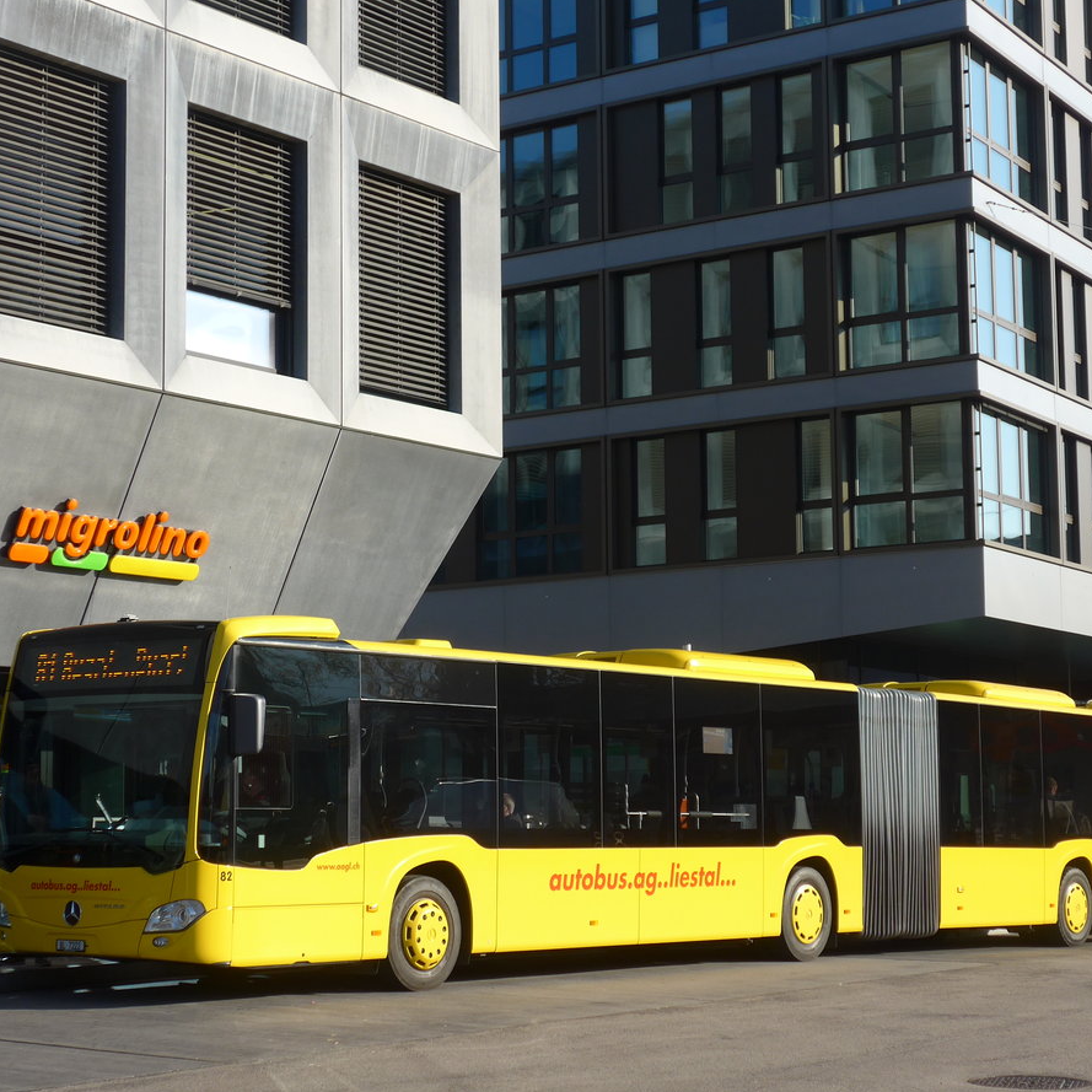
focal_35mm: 74
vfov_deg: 23.4
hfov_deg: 23.4
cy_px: 549
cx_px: 556
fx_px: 2641
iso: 80
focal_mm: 12.7
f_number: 3.7
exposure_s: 1/800
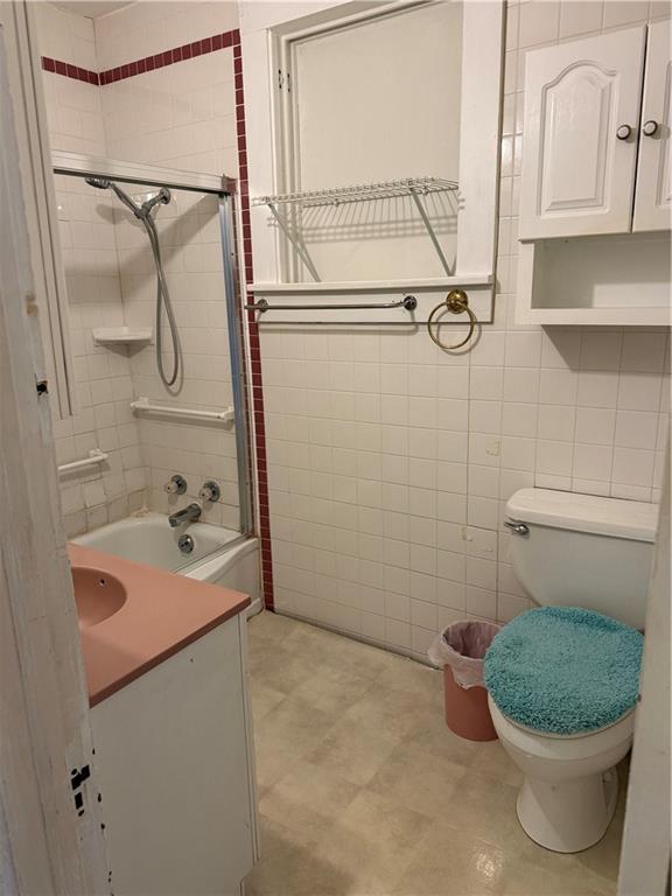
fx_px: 621
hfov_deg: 56.8
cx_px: 336
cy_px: 448
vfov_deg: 71.6
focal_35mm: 24
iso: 250
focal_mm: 6.76
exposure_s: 1/60
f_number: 1.78
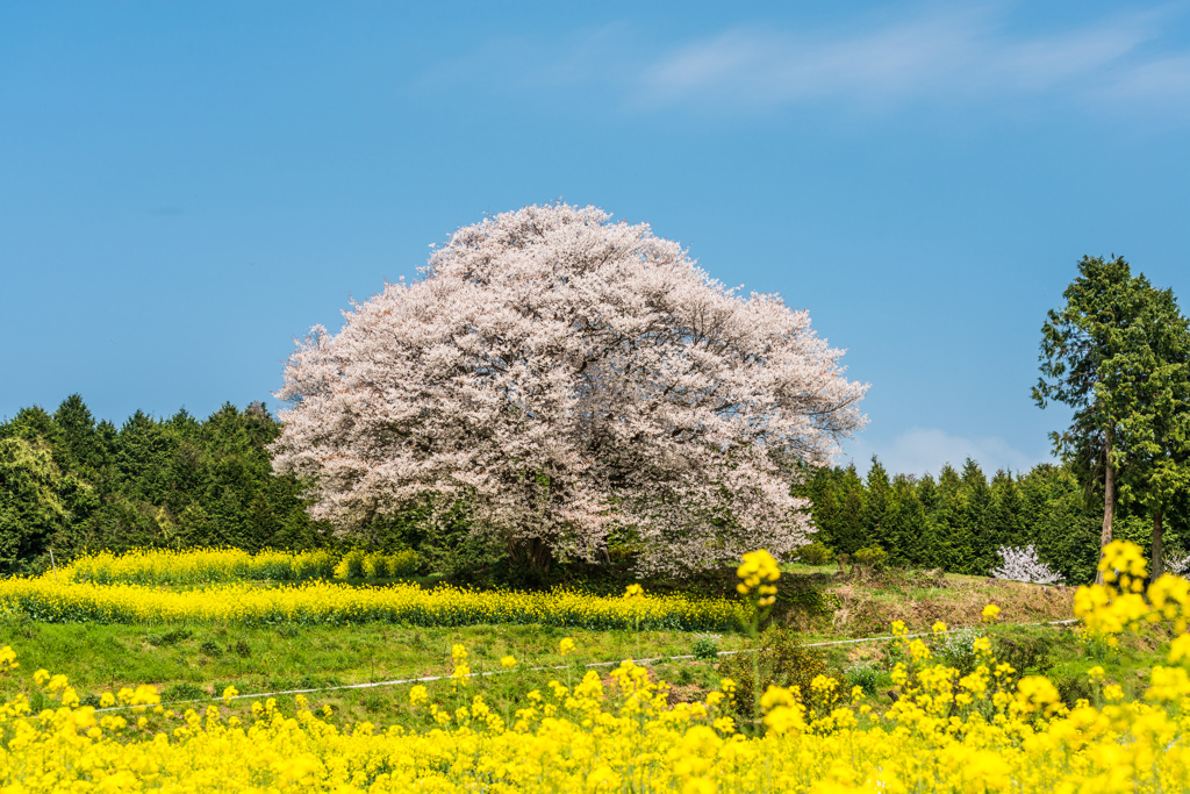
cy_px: 397
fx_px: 2314
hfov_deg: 28.8
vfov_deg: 19.5
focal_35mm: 70
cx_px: 595
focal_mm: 70
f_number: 8
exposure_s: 1/100
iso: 100
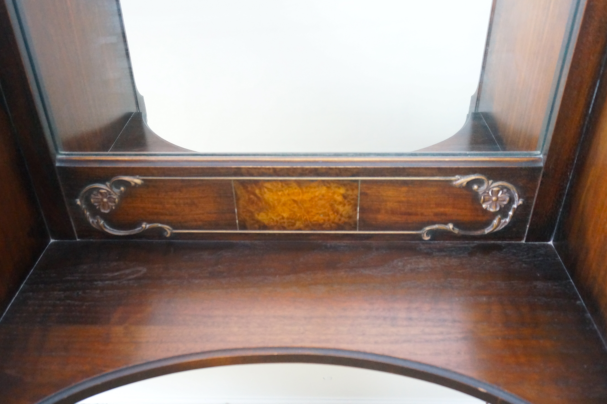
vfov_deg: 43.5
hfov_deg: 62.0
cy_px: 202
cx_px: 304
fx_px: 505
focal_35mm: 30
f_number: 4
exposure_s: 1/50
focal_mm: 20
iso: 3200
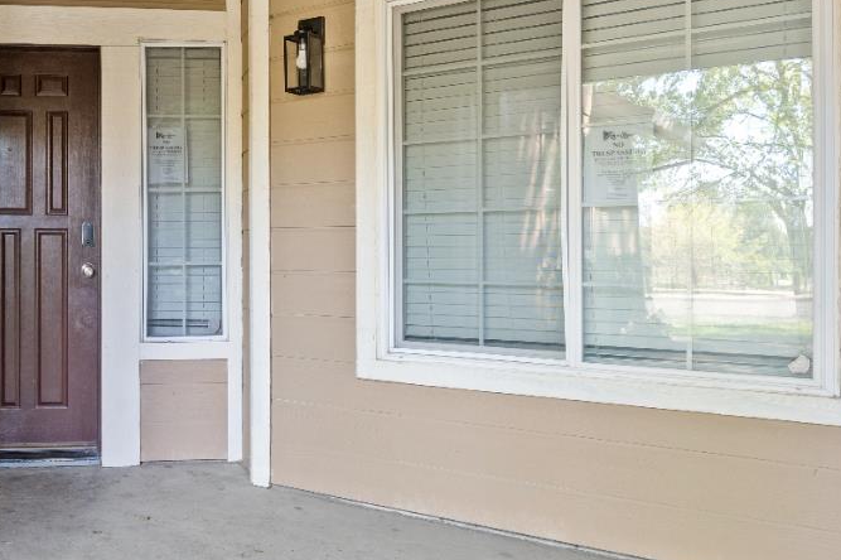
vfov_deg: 36.8
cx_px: 150
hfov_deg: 49.5
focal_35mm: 36
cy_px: 272
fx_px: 841
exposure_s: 1/2.5
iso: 320
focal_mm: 16
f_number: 8
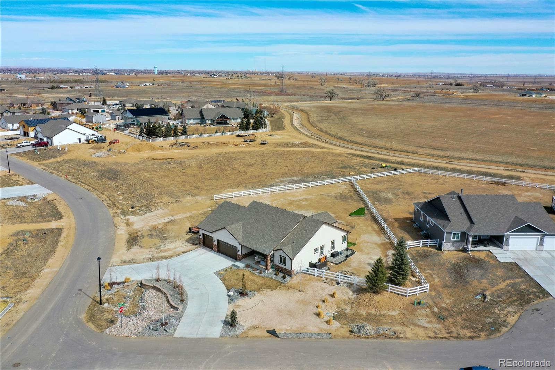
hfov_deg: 65.5
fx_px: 432
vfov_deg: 46.4
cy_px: 185
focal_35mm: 28
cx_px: 278
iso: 100
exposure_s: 1/500
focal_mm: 10.26
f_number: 6.3
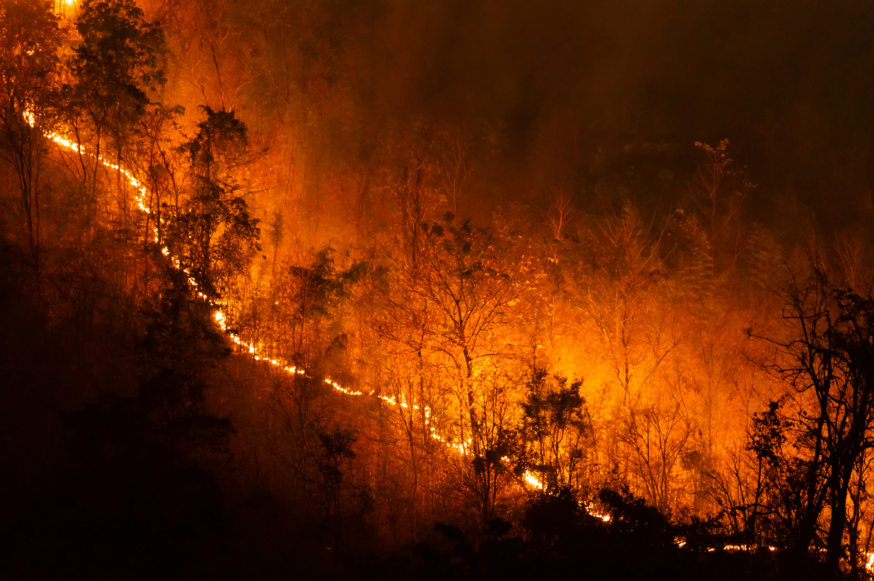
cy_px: 290
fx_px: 4899
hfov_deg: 10.2
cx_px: 437
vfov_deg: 6.8
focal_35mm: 202
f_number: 2.8
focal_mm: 135
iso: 400
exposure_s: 1
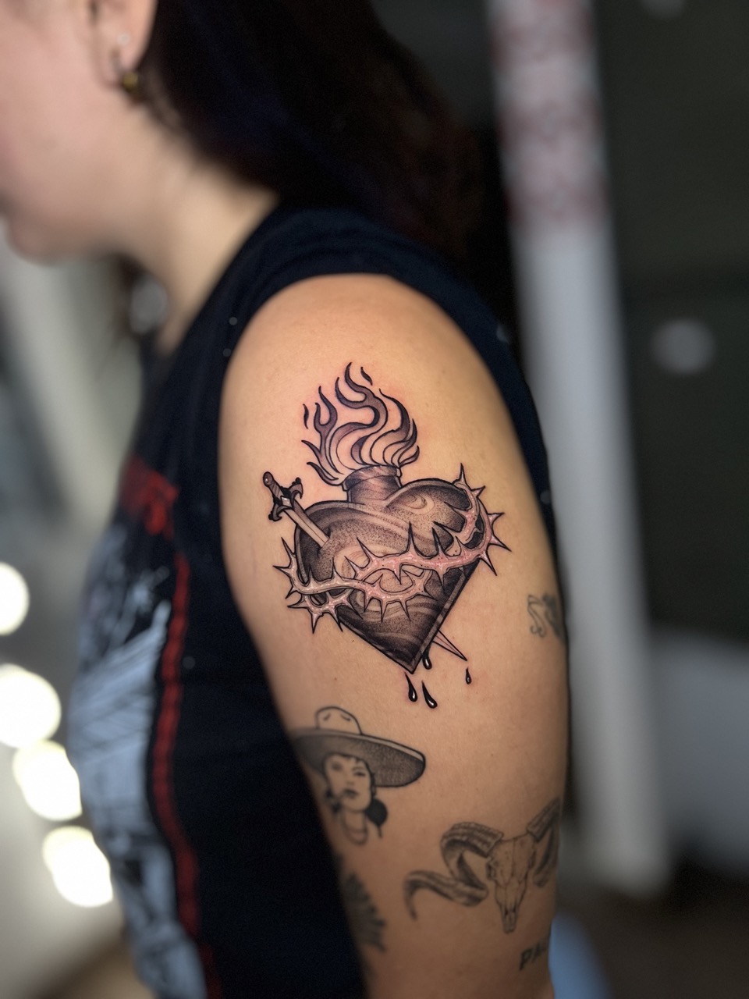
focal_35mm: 26
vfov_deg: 67.3
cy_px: 500
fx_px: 750
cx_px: 374
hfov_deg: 53.1
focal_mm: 5.7
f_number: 1.5
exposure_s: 1/50
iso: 320
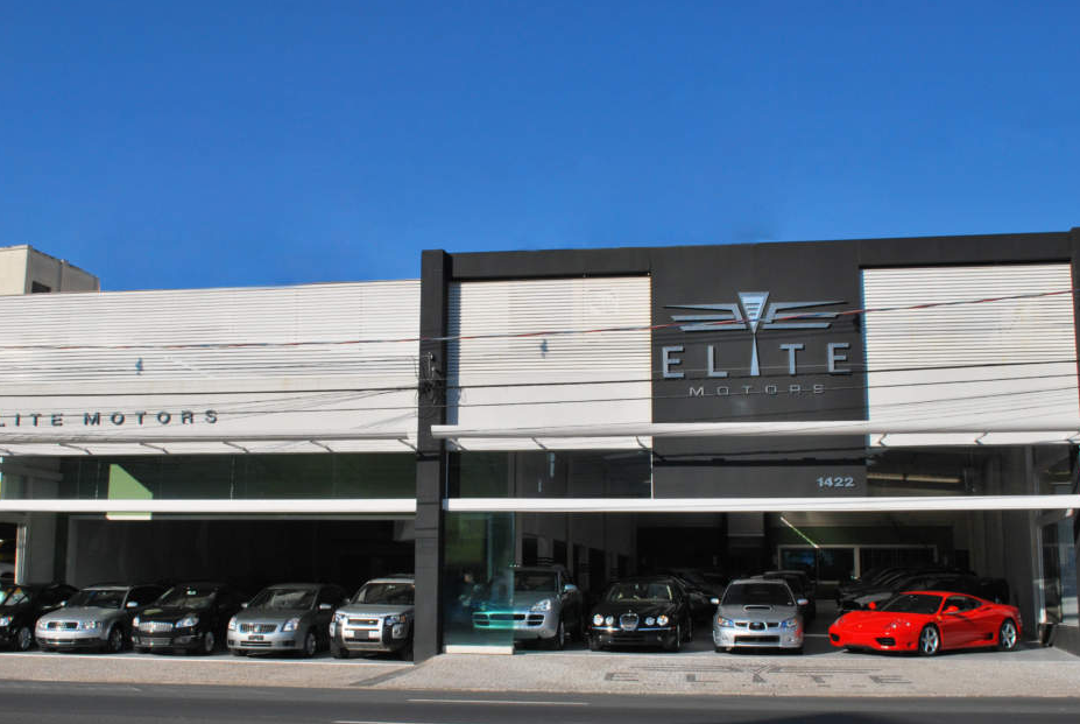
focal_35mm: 38
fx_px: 1142
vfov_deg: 35.1
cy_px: 414
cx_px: 496
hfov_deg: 50.6
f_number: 13
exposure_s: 1/640
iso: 400
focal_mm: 22
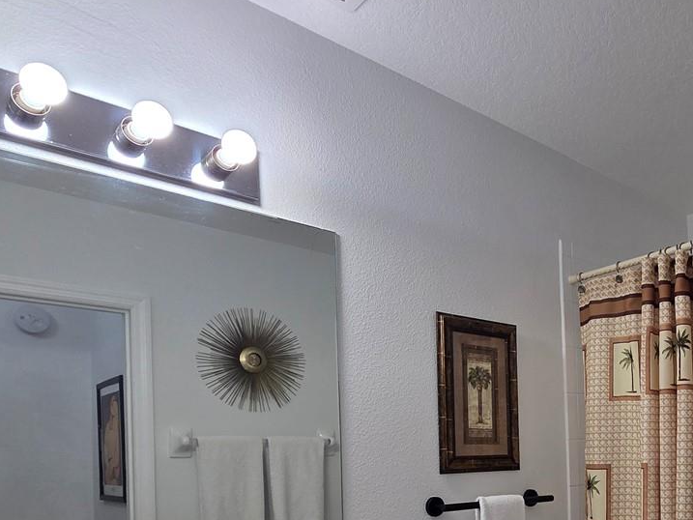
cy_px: 444
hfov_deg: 55.8
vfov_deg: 44.9
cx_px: 585
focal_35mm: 29
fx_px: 581
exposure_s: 1/120
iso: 64
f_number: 2.2
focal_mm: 2.2
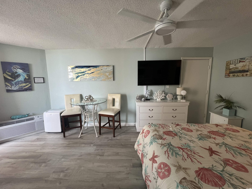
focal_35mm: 13
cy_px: 94
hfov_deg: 106.2
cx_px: 126
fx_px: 95
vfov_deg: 89.9
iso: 160
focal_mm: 1.57
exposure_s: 1/99
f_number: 1.8
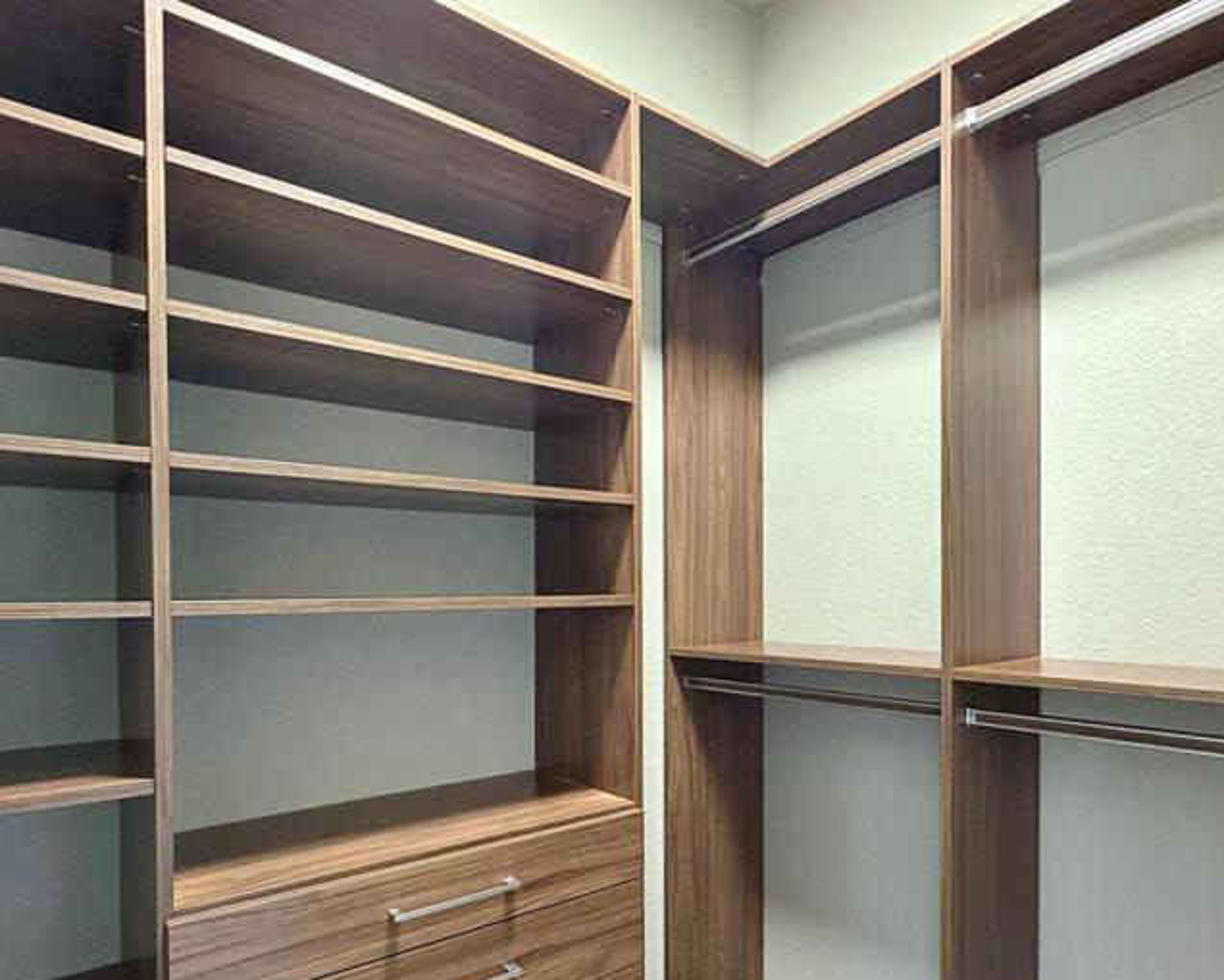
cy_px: 600
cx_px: 647
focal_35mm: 22
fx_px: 797
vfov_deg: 62.4
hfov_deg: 75.0
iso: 400
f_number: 2.2
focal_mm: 2.22
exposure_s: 1/60
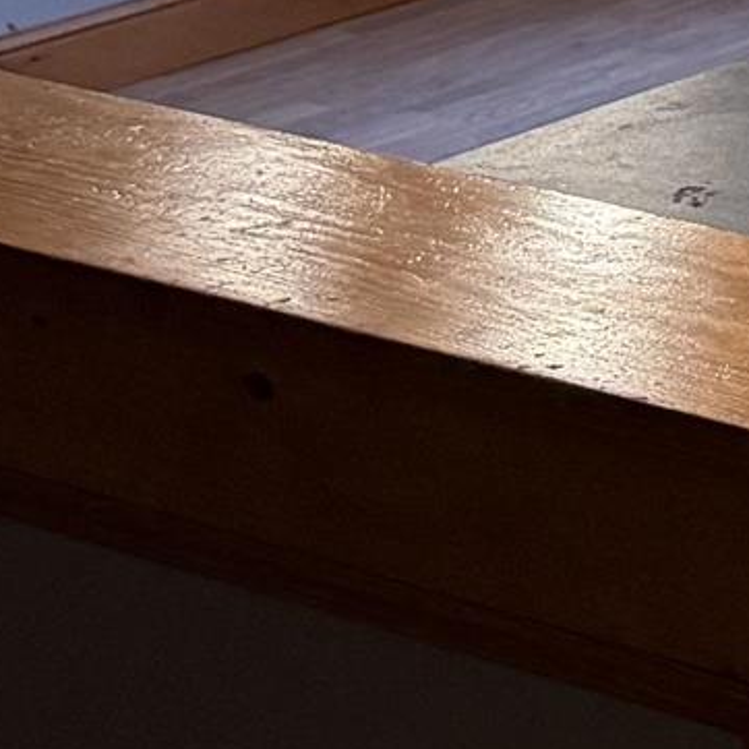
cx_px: 2336
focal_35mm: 180
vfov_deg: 8.7
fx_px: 4406
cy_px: -1144
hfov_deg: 8.1
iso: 320
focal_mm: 6.76
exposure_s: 1/60
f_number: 1.78
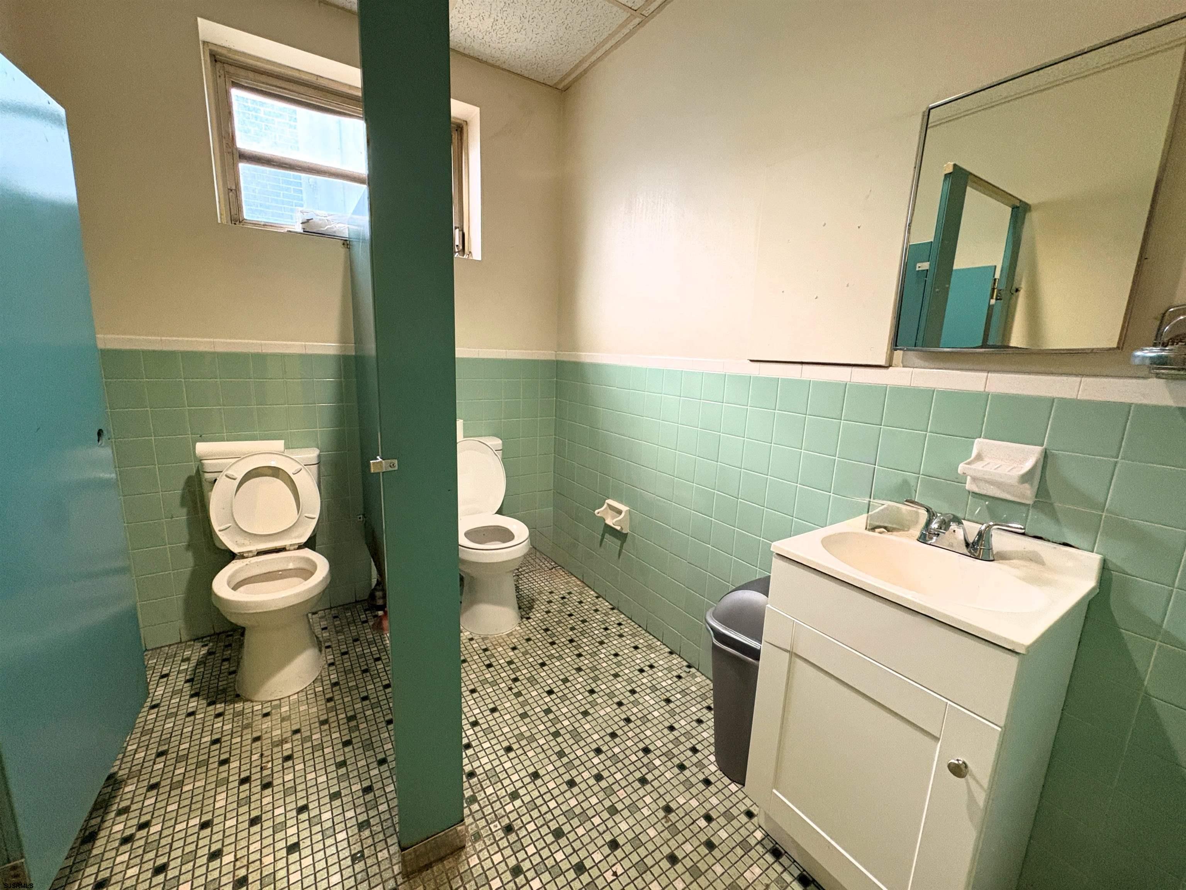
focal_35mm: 14
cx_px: 593
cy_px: 445
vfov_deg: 85.7
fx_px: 480
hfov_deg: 102.1
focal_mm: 2.22
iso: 500
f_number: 2.2
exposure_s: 1/60
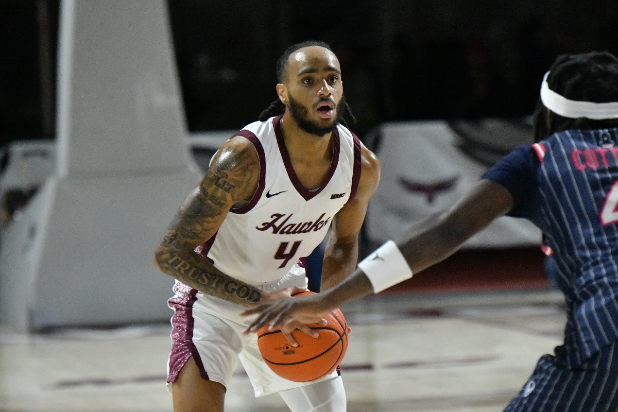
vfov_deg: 4.0
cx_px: 367
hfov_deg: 6.0
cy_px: 231
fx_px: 5905
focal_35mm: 344
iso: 10000
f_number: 5.6
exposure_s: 1/1600
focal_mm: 270
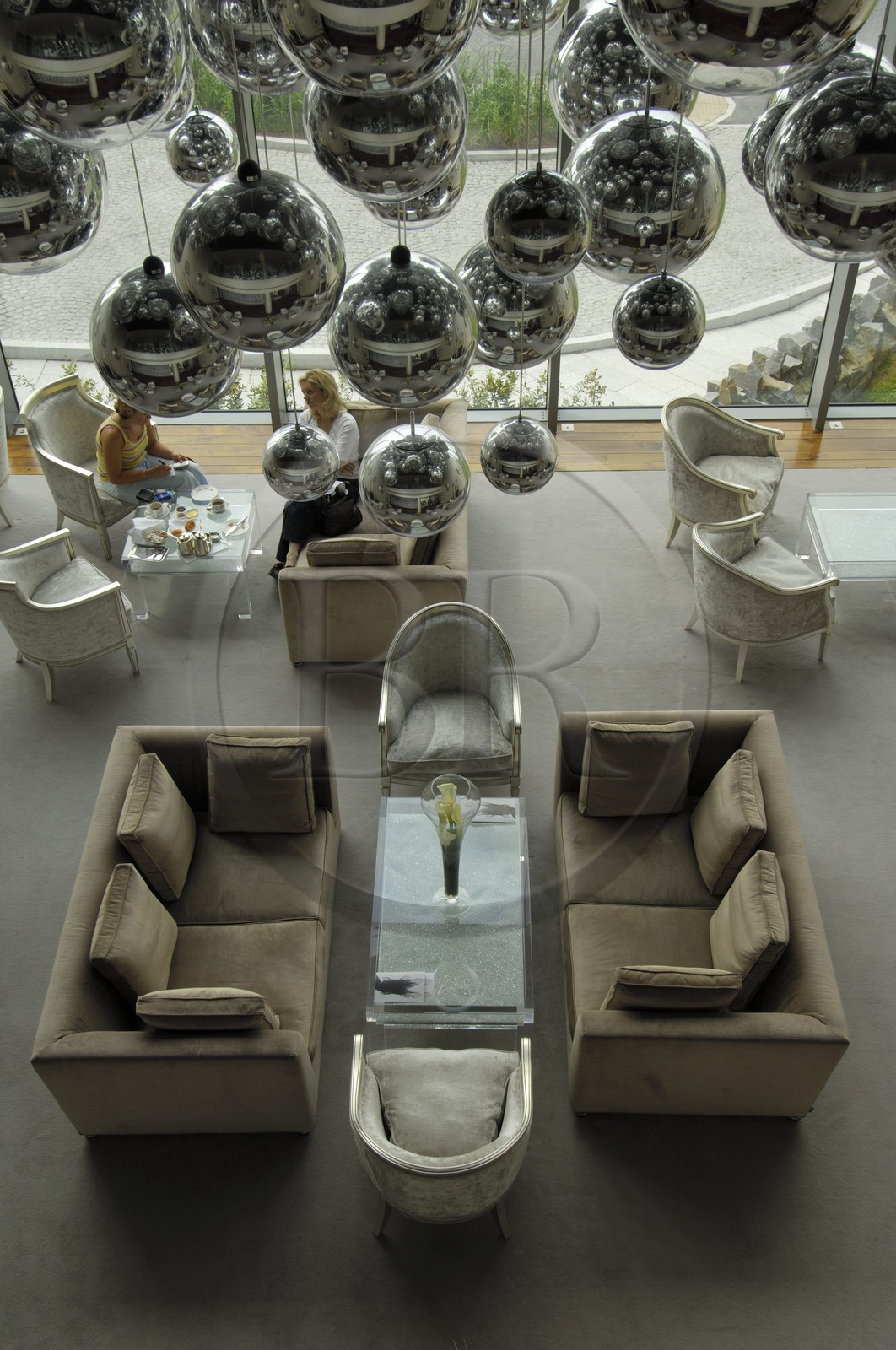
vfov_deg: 53.2
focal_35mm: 36
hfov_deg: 36.8
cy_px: 675
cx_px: 448
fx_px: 1348
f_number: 9
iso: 100
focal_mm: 24
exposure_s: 1/100
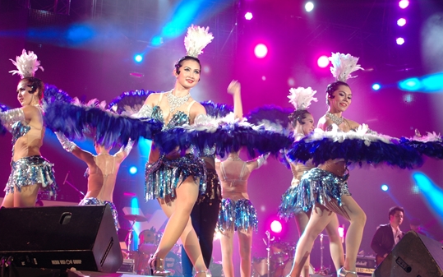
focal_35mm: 59
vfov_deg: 22.0
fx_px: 712
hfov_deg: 34.5
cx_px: 223
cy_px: 141
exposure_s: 1/25
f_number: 4
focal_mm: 38
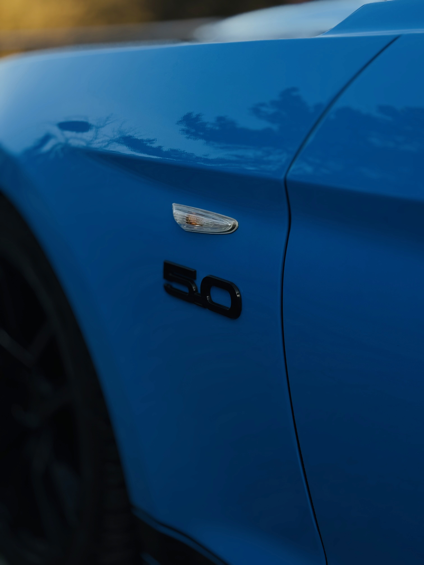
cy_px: 282
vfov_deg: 36.8
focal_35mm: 52
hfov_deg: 28.0
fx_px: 849
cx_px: 212
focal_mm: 5.96
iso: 32
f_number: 1.6
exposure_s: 1/466
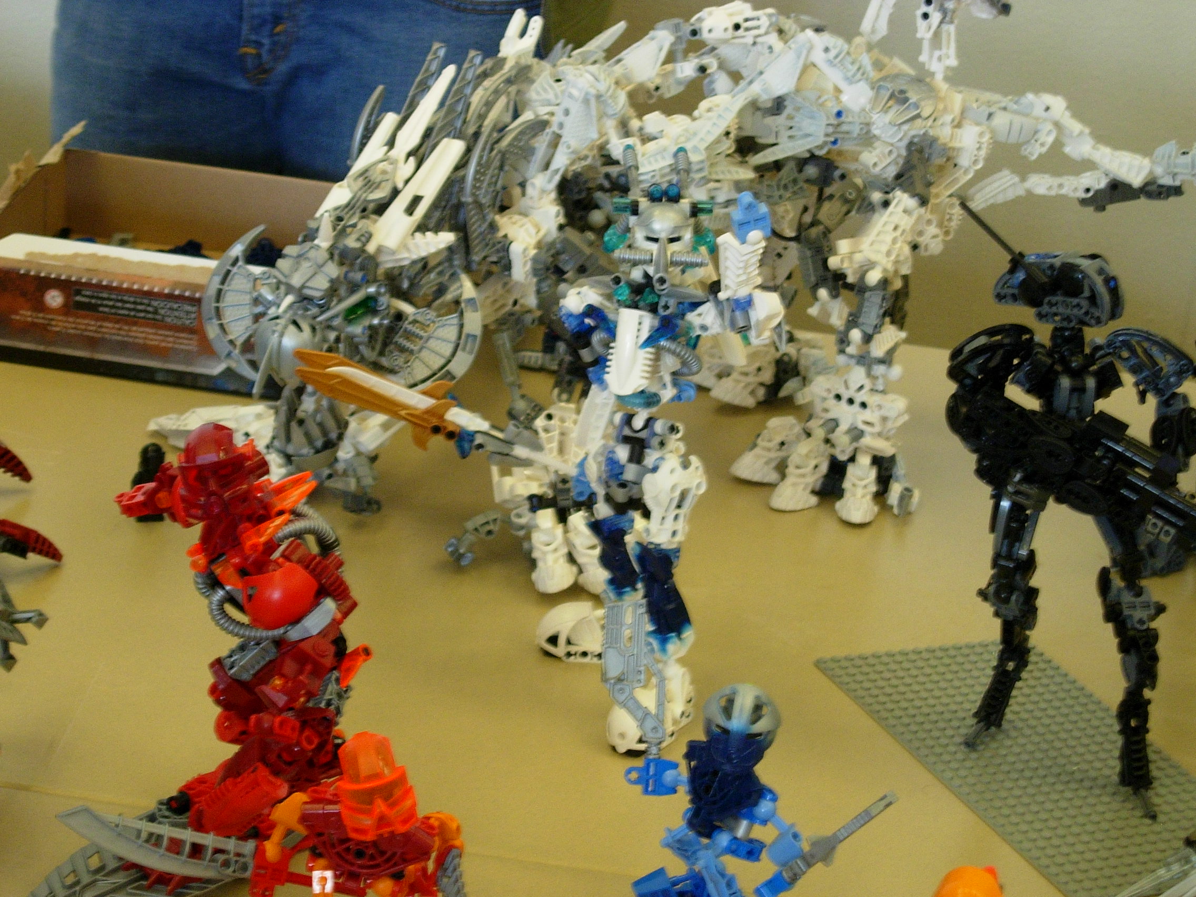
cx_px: 598
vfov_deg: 14.4
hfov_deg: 19.1
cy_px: 448
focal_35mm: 103
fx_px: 3559
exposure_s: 1/24.6
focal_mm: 21.3
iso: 200
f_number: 4.6
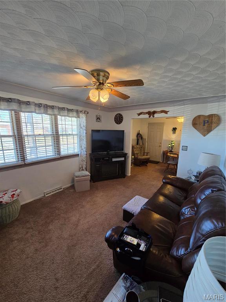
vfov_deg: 106.2
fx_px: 113
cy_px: 151
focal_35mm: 13
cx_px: 113
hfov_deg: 89.9
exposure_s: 1/60
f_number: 2.2
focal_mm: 2.2
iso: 320
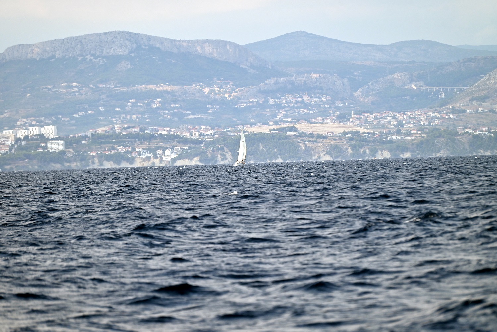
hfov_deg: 6.9
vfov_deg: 4.6
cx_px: 248
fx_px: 4143
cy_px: 166
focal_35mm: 300
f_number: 5.6
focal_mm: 300
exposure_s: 1/1600
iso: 250
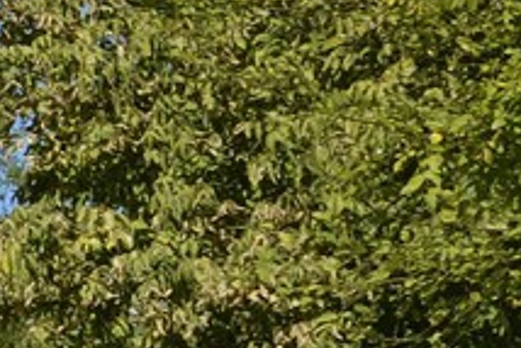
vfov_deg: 7.7
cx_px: -1307
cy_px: 17
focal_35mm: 179
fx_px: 2592
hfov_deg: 8.4
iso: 200
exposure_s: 1/250
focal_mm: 24
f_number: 11
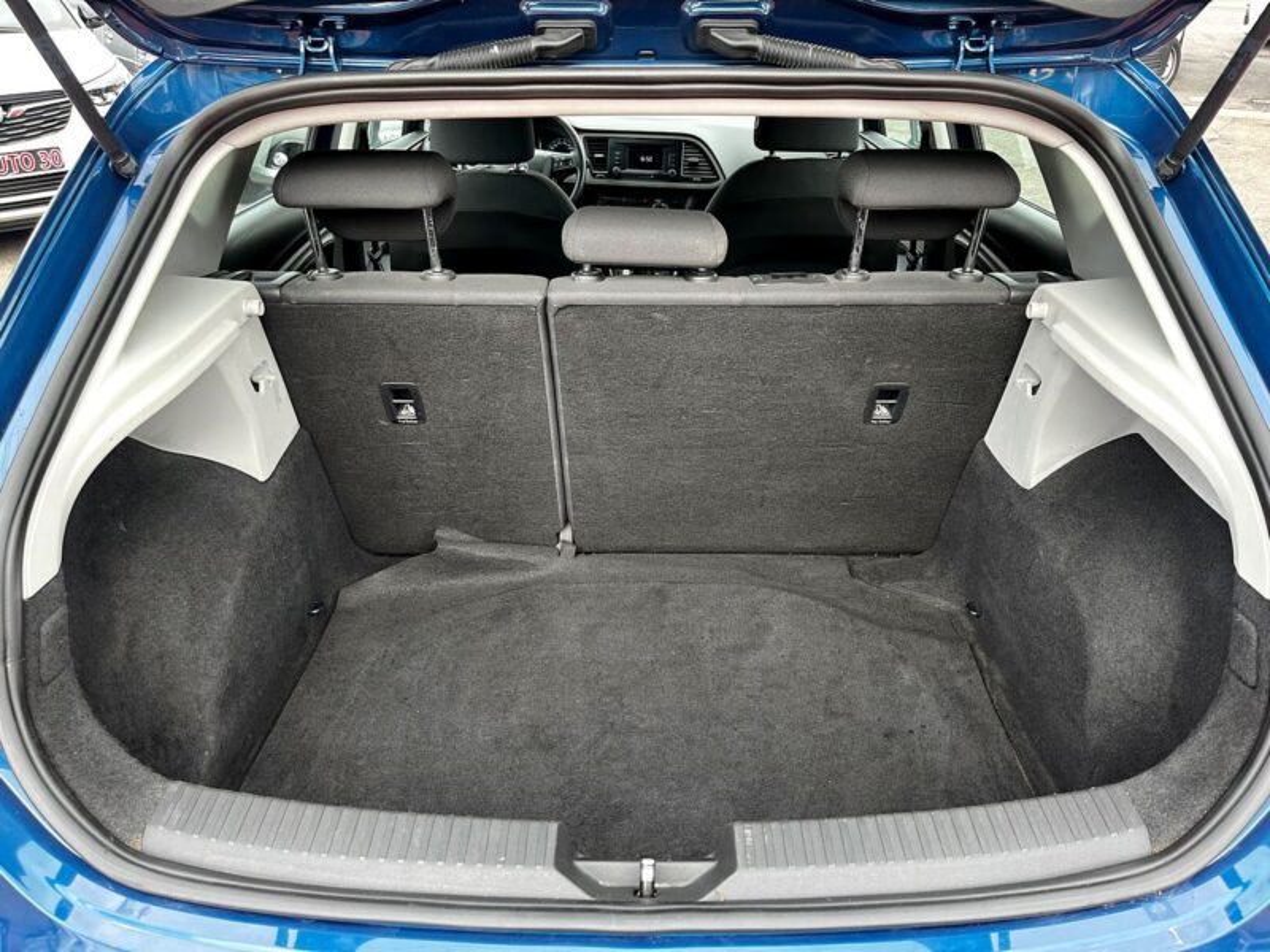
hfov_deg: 67.3
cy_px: 476
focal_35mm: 26
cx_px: 635
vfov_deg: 53.1
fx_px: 954
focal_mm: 5.1
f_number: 1.6
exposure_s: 1/172
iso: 50
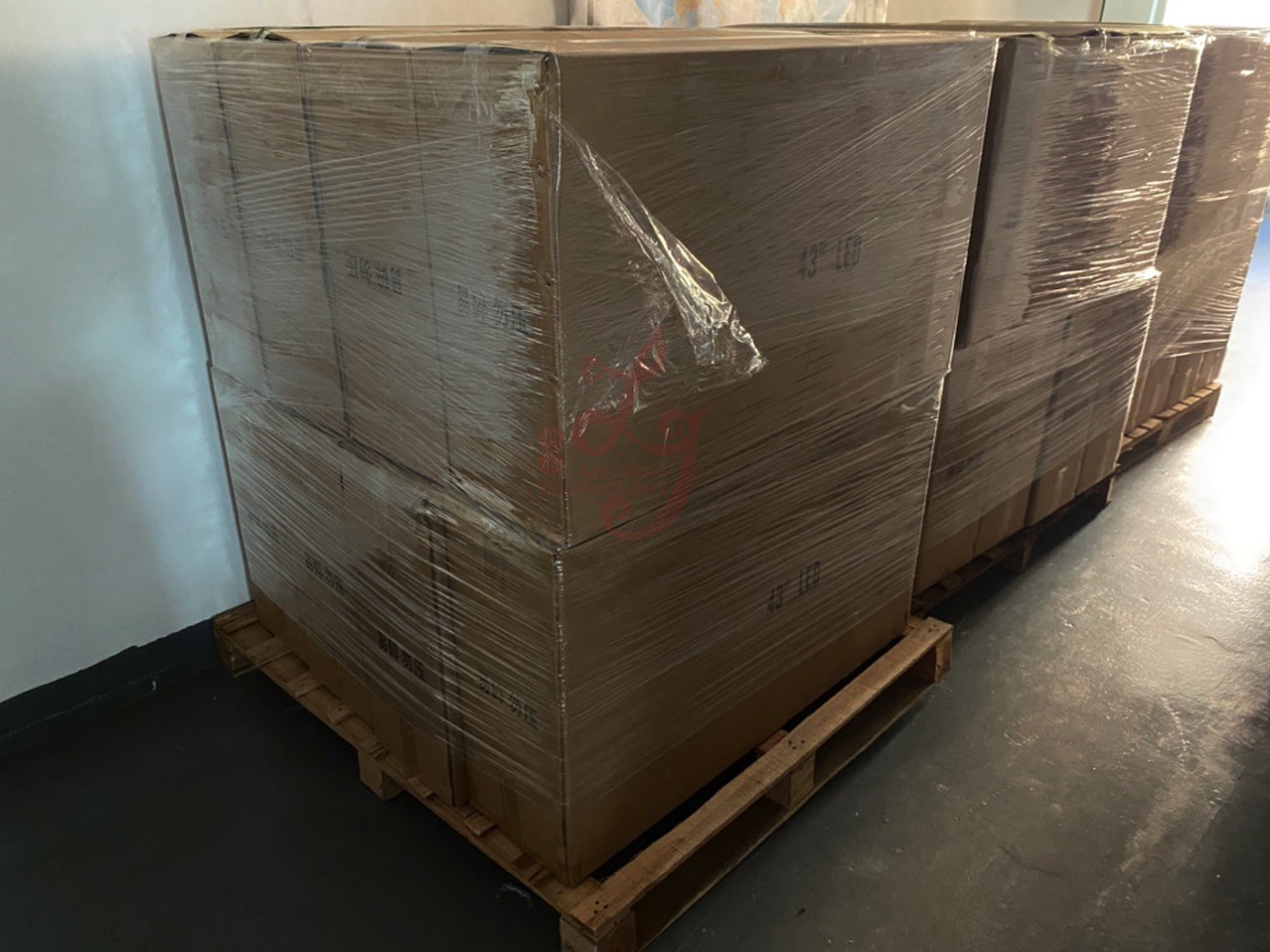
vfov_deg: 53.1
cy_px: 476
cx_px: 635
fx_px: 954
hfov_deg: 67.3
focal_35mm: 26
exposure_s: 1/30
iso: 800
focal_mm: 4.25
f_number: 1.8
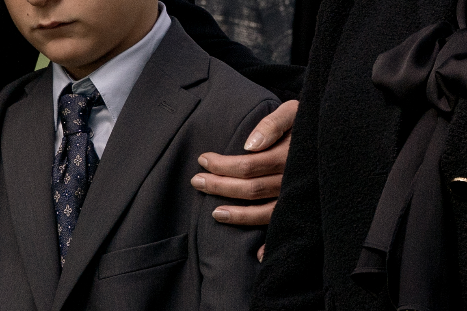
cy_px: 46
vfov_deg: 1.5
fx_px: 11710
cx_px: 506
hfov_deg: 2.3
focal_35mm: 903
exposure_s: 1/250
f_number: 8
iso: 500
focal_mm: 173
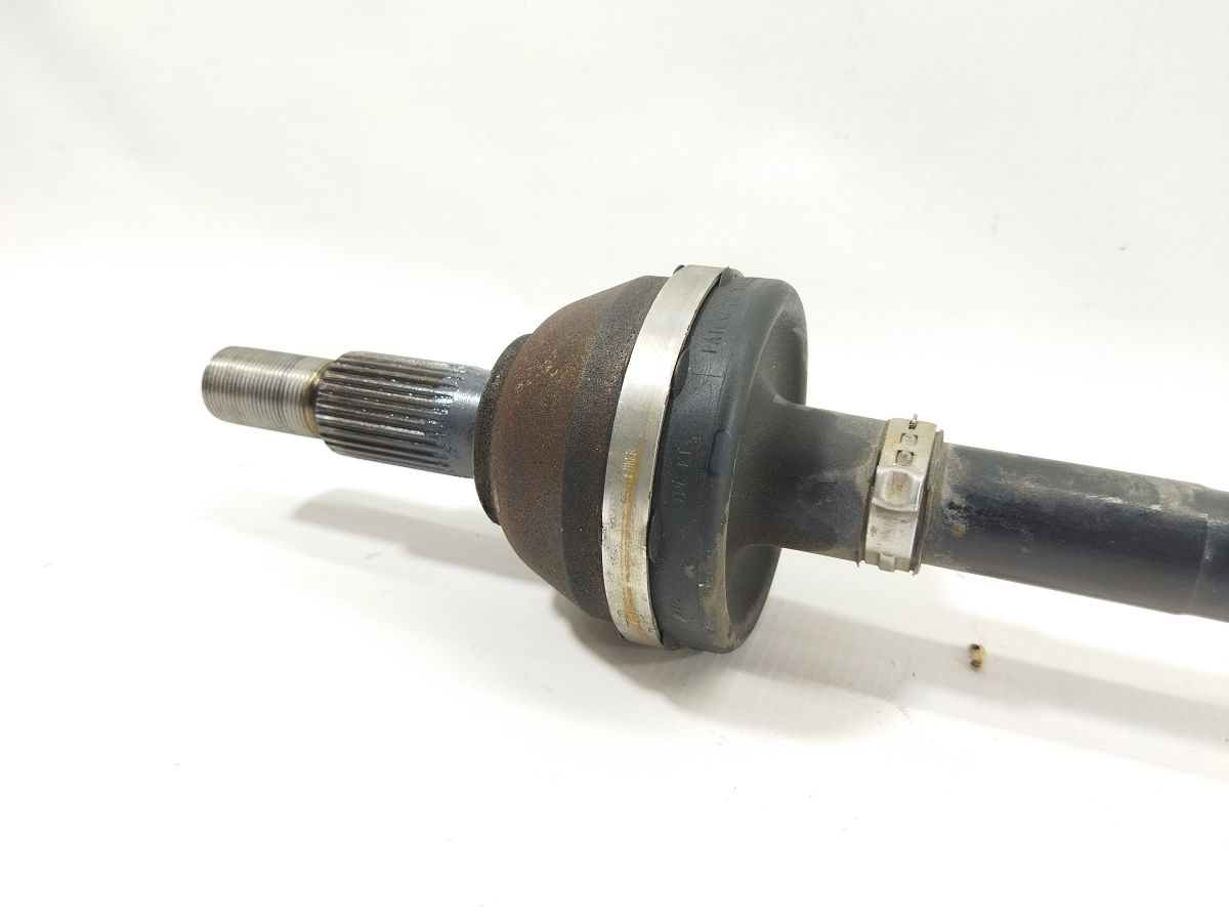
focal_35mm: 27
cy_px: 461
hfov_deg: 65.3
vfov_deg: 51.4
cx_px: 614
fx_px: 959
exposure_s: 1/50
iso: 108
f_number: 1.79
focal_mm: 4.71
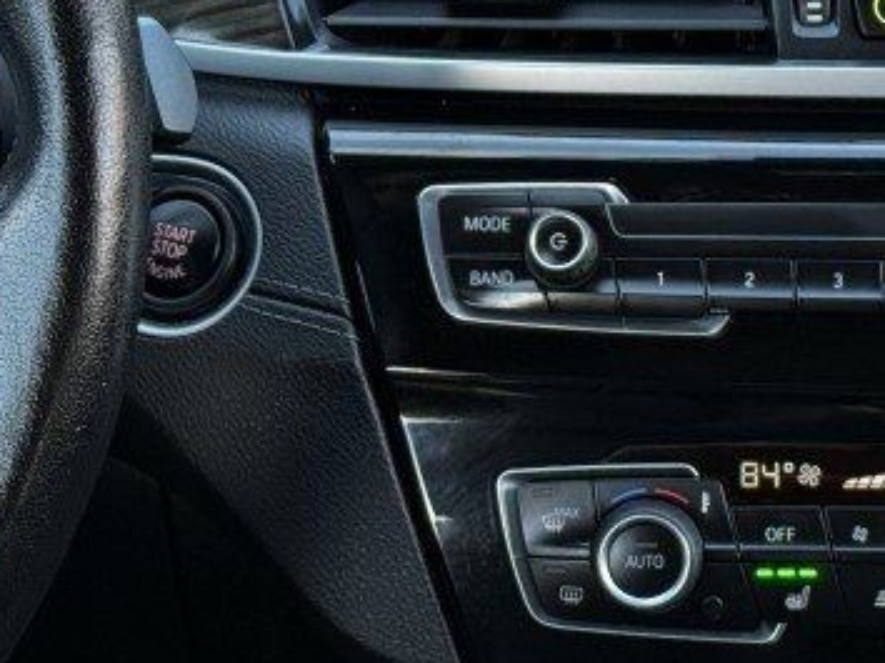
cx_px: 852
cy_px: 90
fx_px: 3551
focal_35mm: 139
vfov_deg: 10.6
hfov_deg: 14.0
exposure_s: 1/137
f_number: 1.78
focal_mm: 6.76
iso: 64
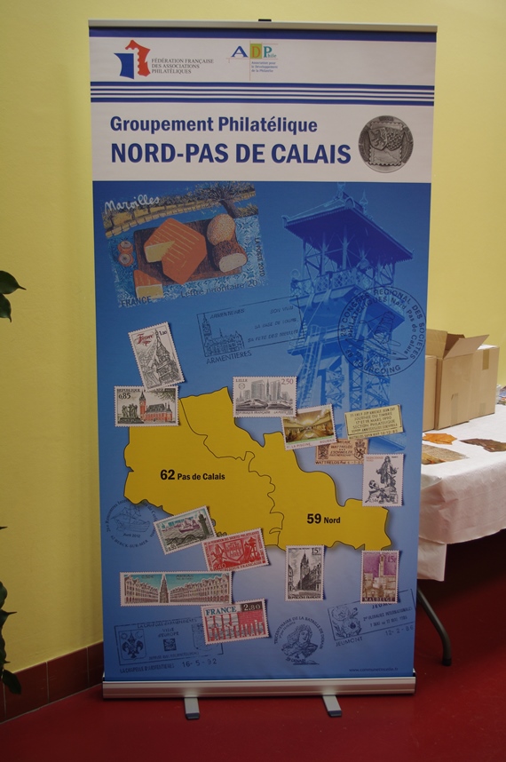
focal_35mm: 39
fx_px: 824
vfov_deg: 49.6
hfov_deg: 34.1
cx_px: 253
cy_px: 381
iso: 200
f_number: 4
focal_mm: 26.25
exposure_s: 1/25
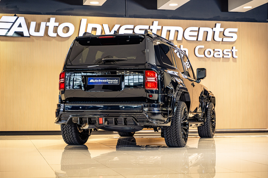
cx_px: 134
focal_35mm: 75
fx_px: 558
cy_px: 89
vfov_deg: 18.2
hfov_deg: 27.0
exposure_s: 1/125
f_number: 2.8
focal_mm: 75
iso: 640
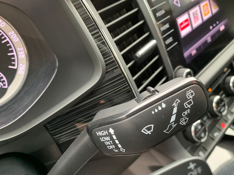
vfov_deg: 53.1
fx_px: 176
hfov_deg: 67.3
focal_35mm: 26
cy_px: 88
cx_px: 117
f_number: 1.8
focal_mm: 4.25
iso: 320
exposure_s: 1/60
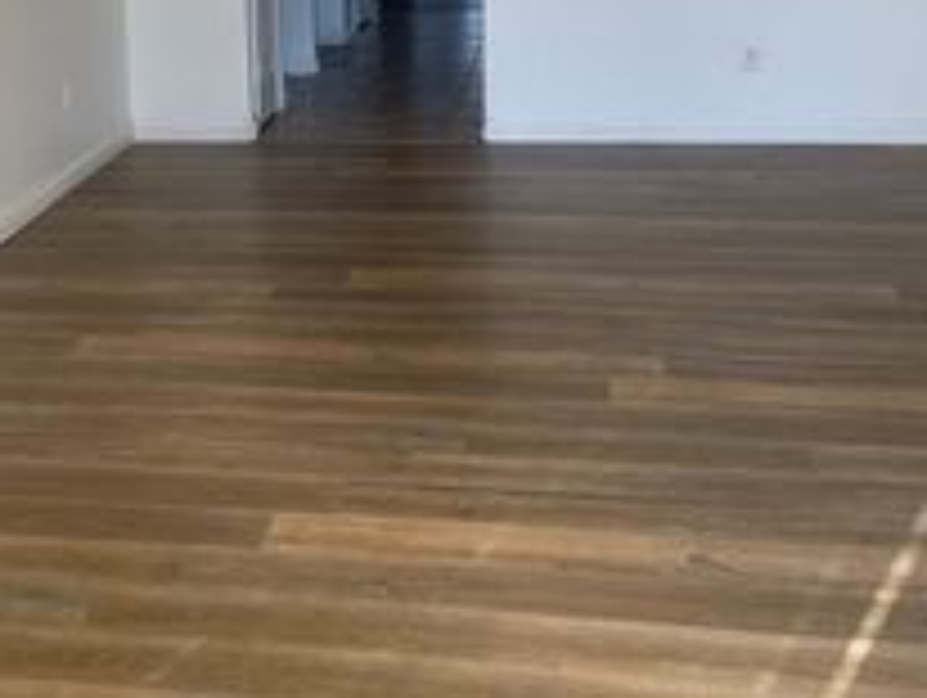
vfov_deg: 22.8
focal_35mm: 63
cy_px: 88
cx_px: 180
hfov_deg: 29.9
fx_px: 1689
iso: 40
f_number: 1.6
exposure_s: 1/121
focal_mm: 4.2
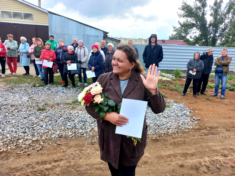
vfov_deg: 54.9
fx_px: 170
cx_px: 118
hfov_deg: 69.4
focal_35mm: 25
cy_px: 88
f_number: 1.8
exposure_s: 1/121
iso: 25
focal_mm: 4.6
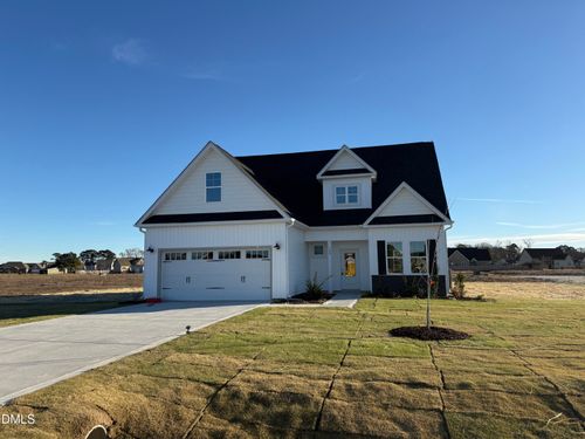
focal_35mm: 24
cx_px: 292
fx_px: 406
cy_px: 220
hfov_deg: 71.6
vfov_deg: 56.8
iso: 80
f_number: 1.78
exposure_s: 1/3759
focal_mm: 6.76
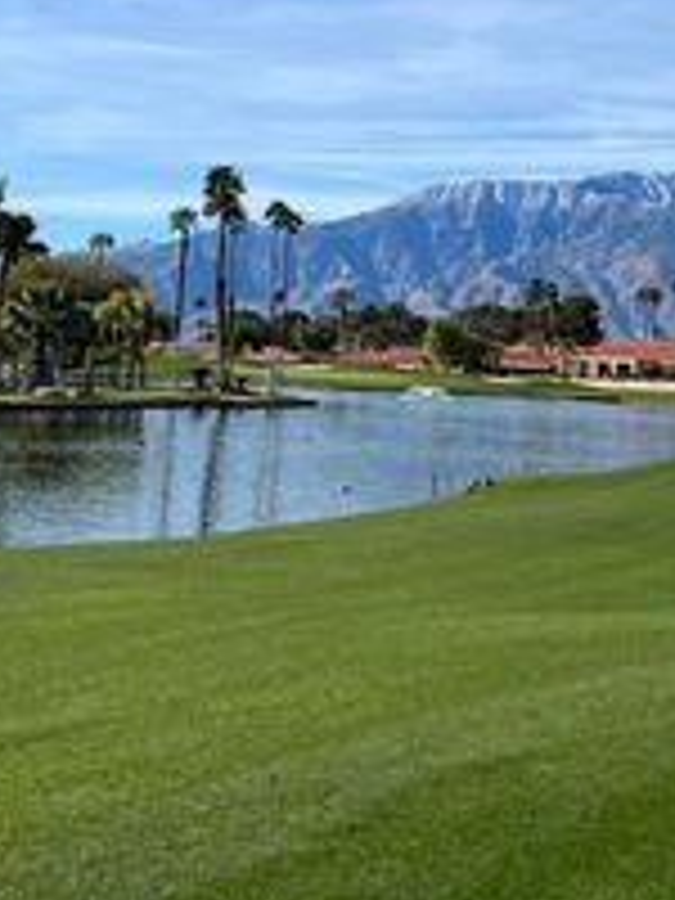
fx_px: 1690
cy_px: 142
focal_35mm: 65
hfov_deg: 22.4
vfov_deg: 29.0
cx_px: 477
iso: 50
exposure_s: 1/5587
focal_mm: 5.7
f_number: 1.5
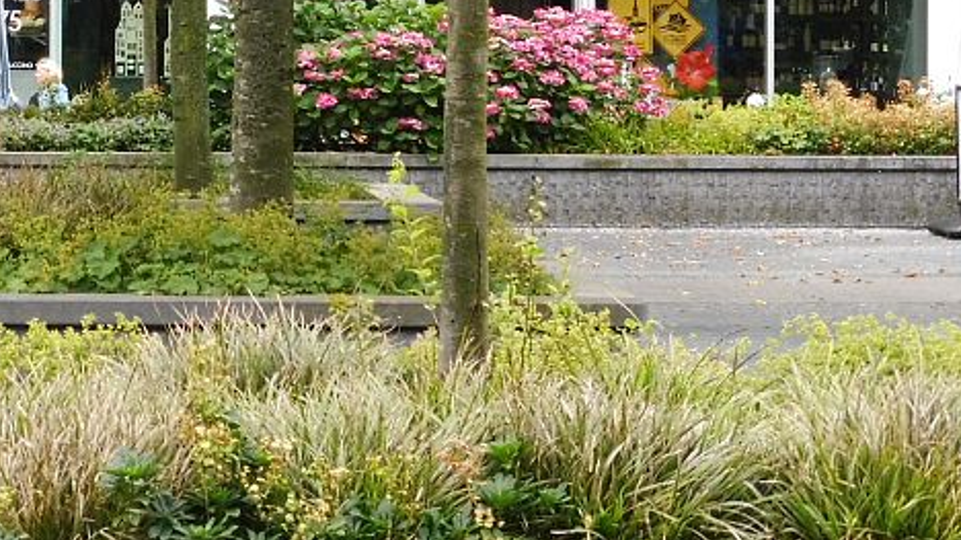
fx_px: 4255
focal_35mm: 167
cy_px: -146
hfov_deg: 12.8
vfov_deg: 7.2
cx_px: 109
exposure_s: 1/60
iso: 250
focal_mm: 12.5
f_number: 5
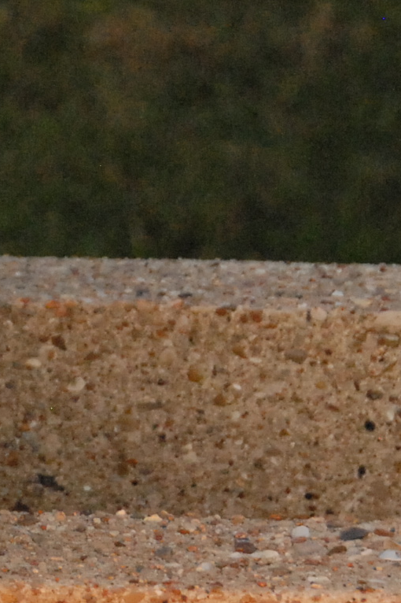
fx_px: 6655
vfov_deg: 5.2
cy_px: 525
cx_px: -182
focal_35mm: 398
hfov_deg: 3.4
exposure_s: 1/640
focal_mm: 70
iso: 1600
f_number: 7.1
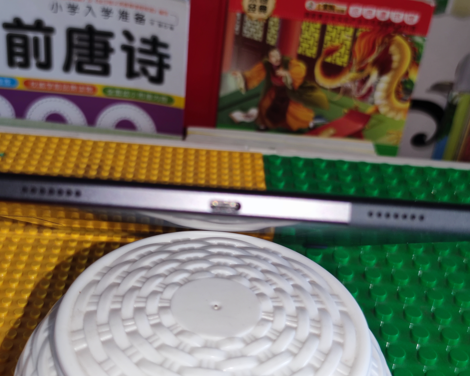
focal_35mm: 50
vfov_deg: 30.3
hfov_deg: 37.3
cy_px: 188
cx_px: 225
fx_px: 696
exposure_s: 1/100
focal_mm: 6.72
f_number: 1.69
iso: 181
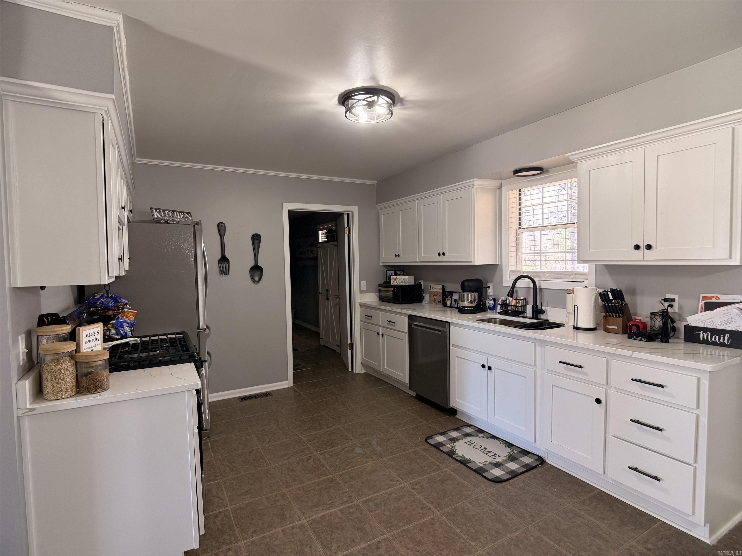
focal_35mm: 24
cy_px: 278
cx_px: 371
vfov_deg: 56.8
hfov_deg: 71.6
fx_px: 514
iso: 200
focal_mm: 6.76
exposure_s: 1/89
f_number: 1.78
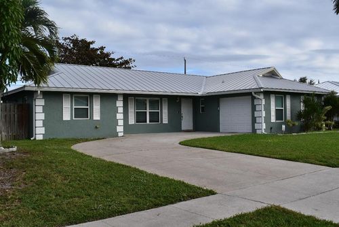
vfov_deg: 36.9
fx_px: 339
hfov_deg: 53.1
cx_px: 170
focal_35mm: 36
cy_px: 114
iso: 400
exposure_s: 1/500
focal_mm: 24
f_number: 11
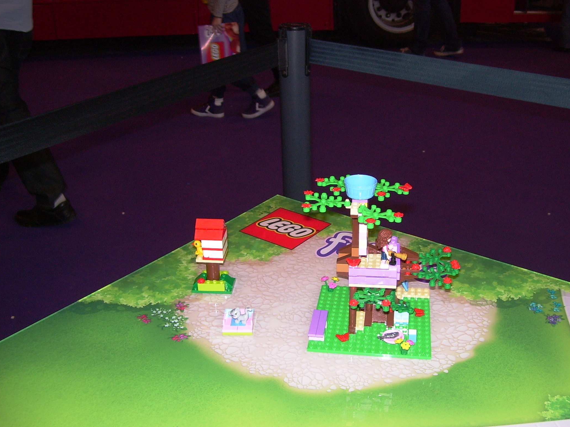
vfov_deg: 36.0
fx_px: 659
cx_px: 313
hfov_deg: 46.7
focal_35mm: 40
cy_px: 215
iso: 80
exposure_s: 1/60
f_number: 2.7
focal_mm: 6
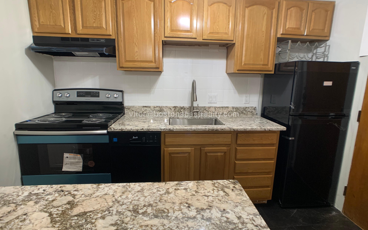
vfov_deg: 44.5
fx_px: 281
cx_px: 184
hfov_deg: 66.5
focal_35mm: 28
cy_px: 115
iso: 160
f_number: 1.8
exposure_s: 1/60
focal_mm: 4.25
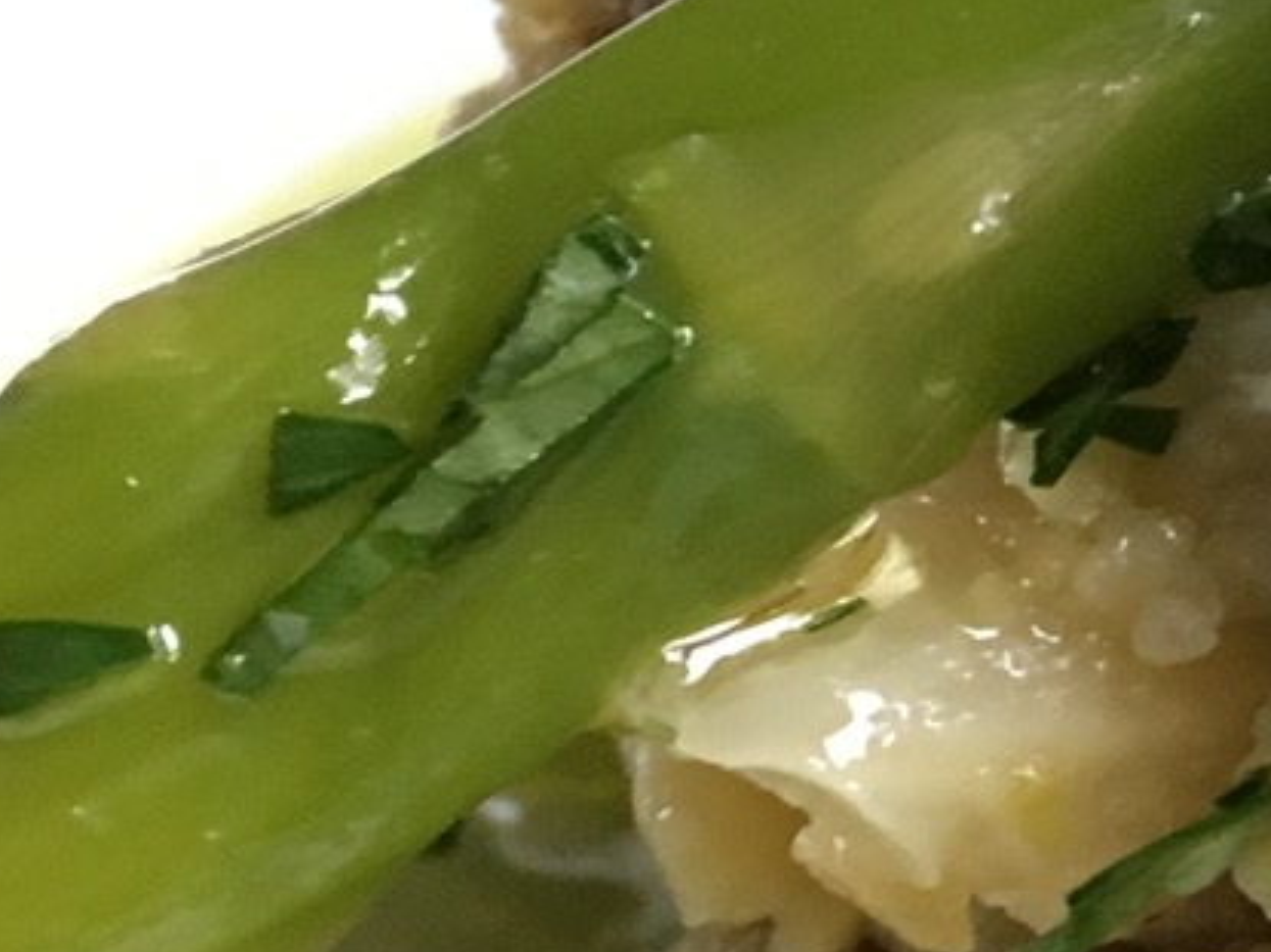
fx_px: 5249
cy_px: 918
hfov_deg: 12.6
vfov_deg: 10.3
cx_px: 2254
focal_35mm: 143
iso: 160
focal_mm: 4.15
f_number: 2.2
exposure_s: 1/33
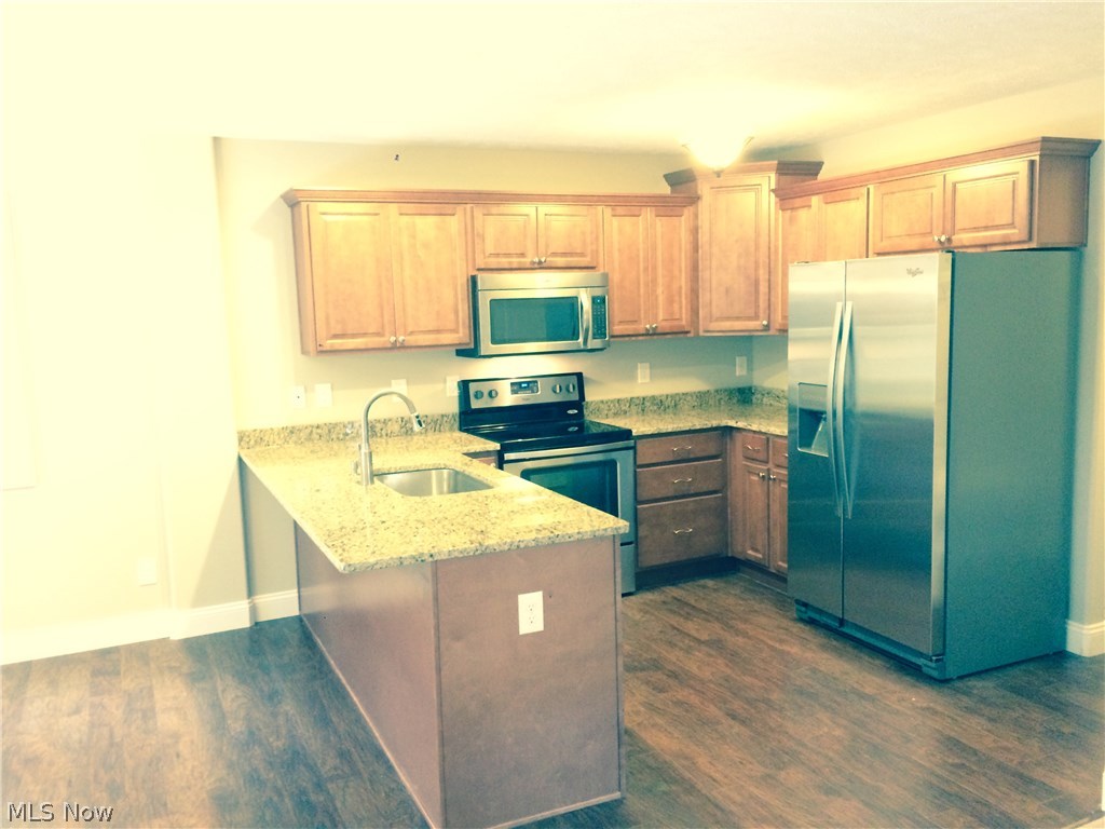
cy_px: 414
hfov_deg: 61.7
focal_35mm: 29
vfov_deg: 48.2
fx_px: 926
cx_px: 552
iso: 320
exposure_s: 1/24
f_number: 2.2
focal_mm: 4.15
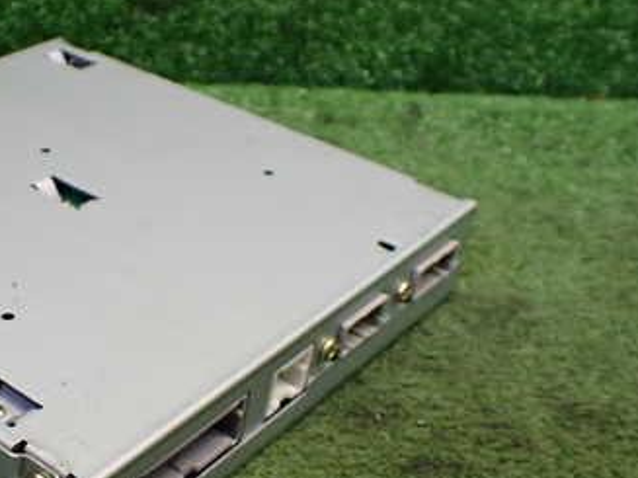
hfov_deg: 33.2
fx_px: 1013
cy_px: 338
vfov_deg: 26.3
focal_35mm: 55
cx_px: 66
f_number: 2.3
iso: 500
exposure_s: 1/125
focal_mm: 5.4
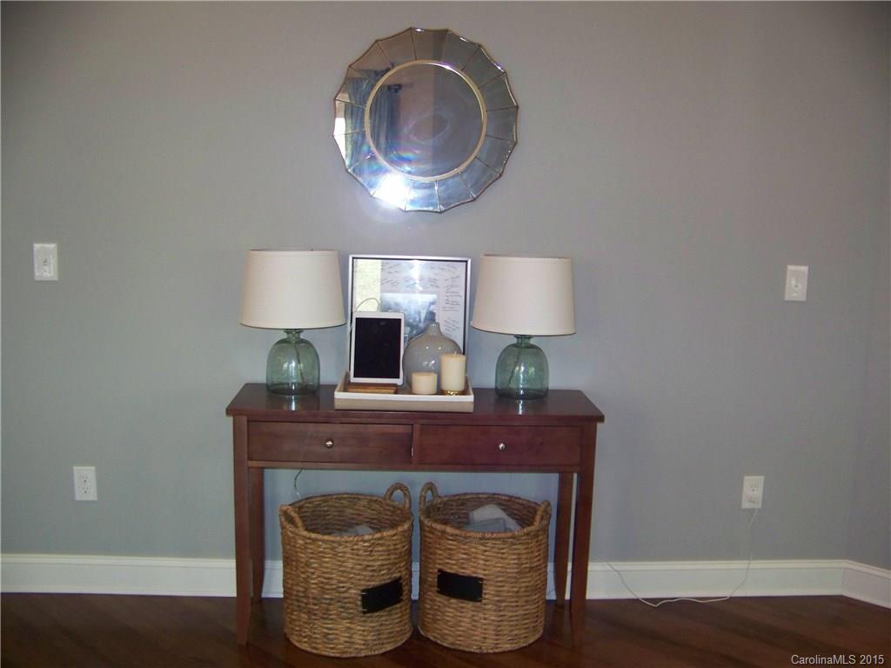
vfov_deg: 39.7
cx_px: 446
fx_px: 927
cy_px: 334
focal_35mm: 36
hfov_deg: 51.4
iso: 200
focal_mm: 5.85
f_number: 2.8
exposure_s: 1/30
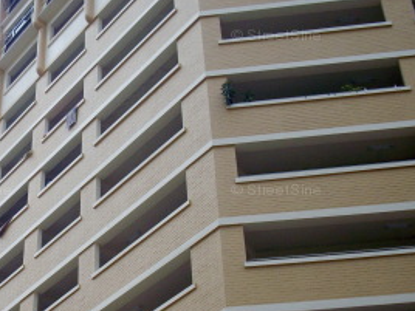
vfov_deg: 19.4
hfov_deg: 24.9
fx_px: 911
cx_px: 37
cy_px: 192
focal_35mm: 76
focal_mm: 6.2
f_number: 5.6
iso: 80
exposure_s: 1/500
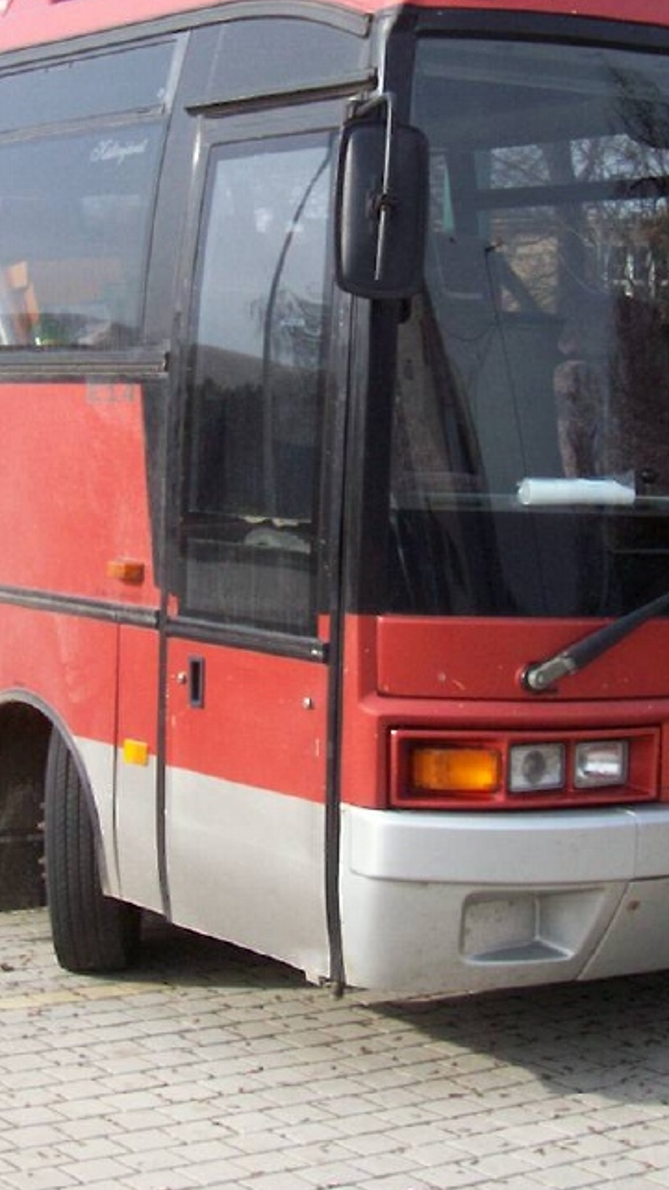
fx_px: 2366
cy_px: 351
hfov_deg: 16.1
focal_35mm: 75
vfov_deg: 28.0
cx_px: 347
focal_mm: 5.6
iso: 80
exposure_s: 1/218
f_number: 5.1
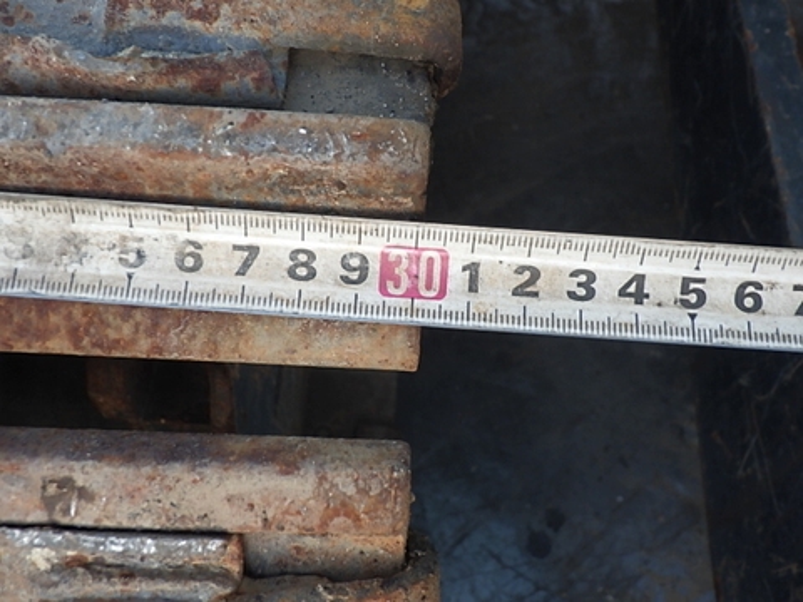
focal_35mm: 34
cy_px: 301
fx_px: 789
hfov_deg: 54.0
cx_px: 402
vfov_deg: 41.8
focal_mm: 6.1
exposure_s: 1/50
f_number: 3.8
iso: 160
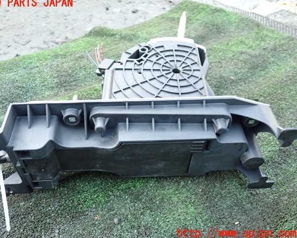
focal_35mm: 32
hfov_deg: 55.6
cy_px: 118
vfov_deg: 45.8
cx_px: 137
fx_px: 281
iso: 500
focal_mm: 5.4
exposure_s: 1/30
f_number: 2.3
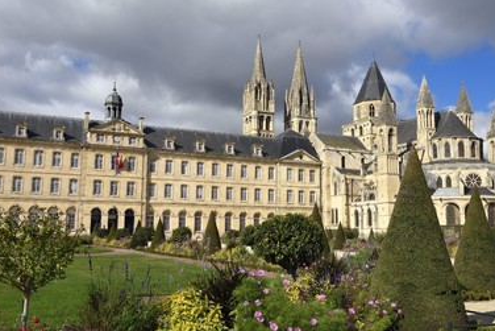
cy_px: 158
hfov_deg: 50.6
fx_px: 523
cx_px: 270
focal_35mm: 38
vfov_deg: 35.1
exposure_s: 1/250
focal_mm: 34
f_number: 13
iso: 200
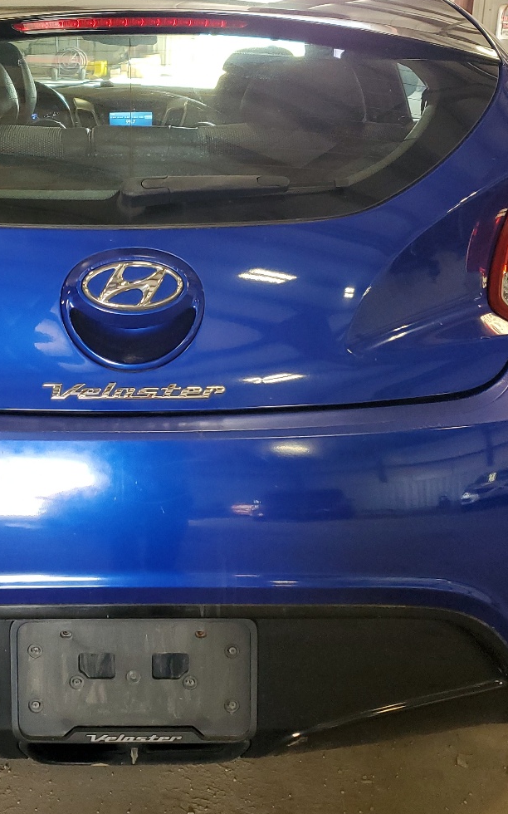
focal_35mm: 45
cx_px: 110
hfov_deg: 28.1
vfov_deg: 44.3
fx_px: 997
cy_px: 361
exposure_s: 1/60.2
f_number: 1.5
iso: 108
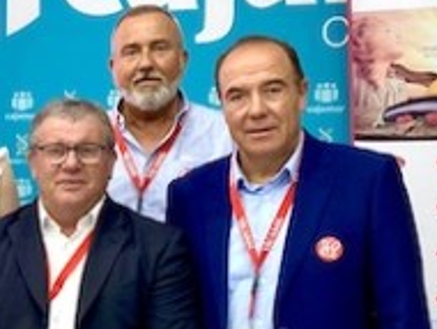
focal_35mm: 105
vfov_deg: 14.0
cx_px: -156
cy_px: 299
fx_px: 1327
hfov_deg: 17.4
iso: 50
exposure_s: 1/100
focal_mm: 4.25
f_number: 1.8
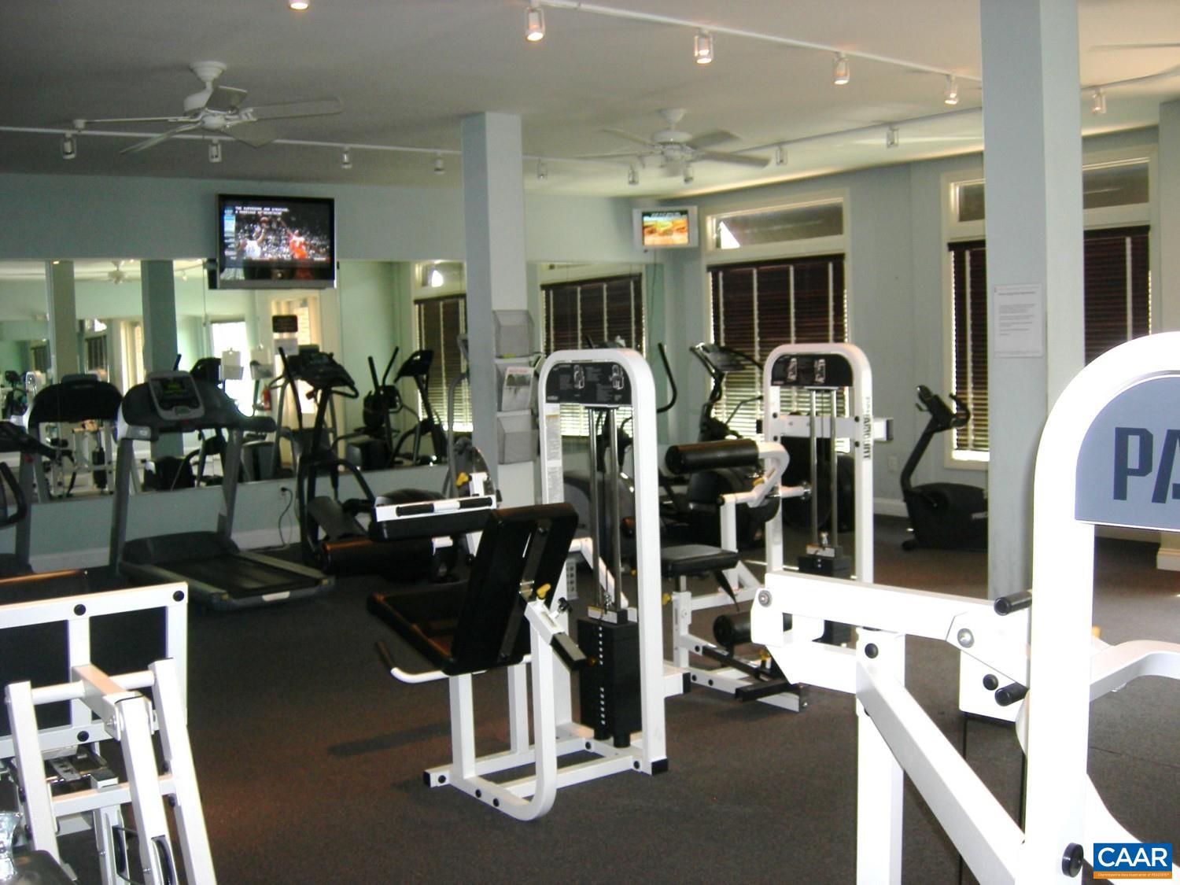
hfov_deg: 51.4
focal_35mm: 36
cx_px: 590
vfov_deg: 39.7
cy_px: 442
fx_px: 1227
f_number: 2.7
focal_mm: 7.5
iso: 64
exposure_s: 1/60.1
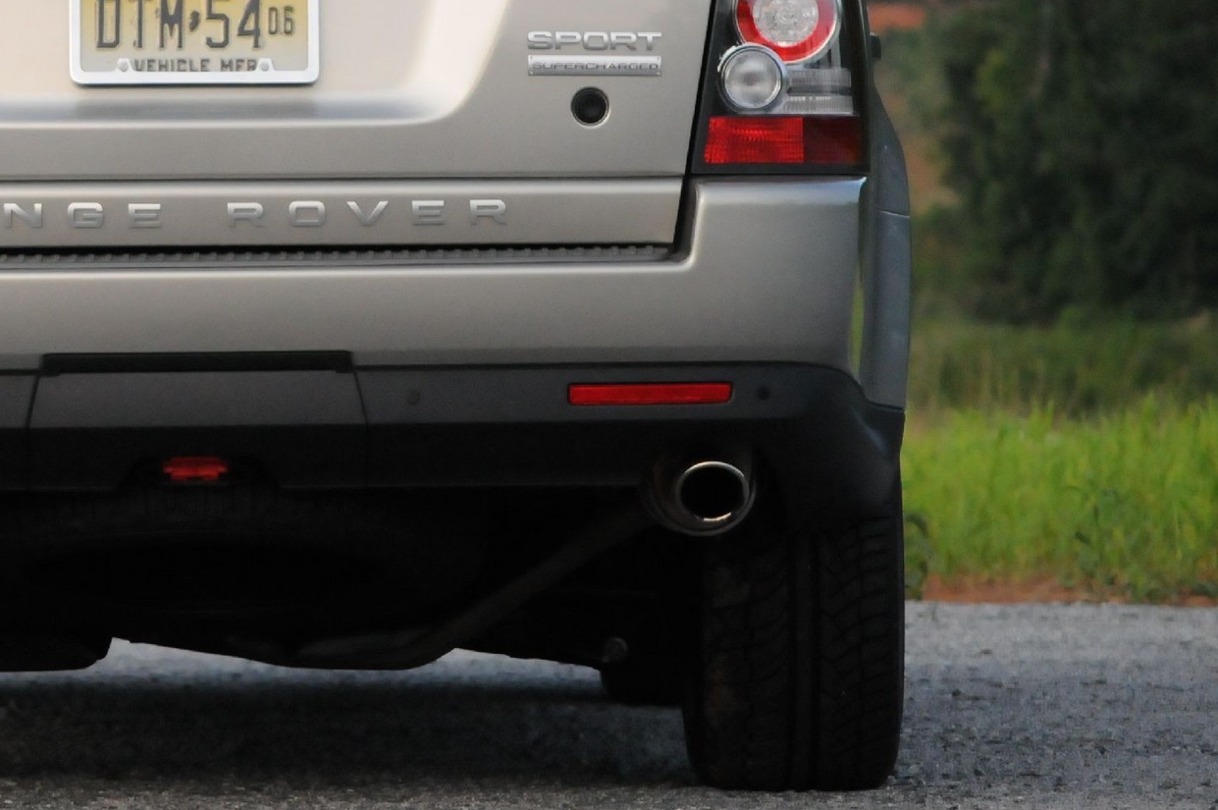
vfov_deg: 4.9
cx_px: 184
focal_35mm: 278
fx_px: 9397
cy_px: 89
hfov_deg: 7.4
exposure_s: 1/1250
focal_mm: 92
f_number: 5
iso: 2000
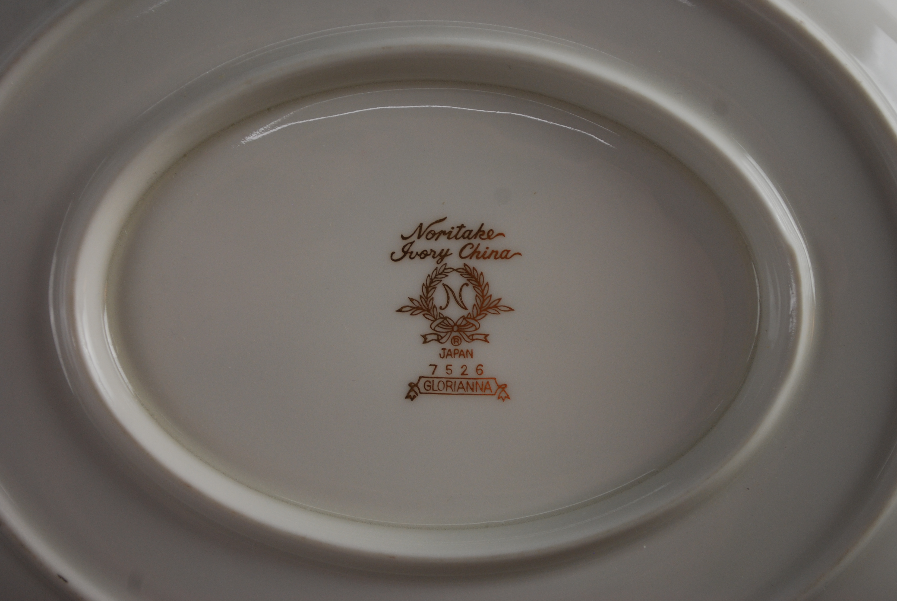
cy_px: 300
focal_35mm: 82
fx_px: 2058
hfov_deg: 24.6
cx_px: 448
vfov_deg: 16.6
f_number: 5.6
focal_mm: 55
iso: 200
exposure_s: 1/50
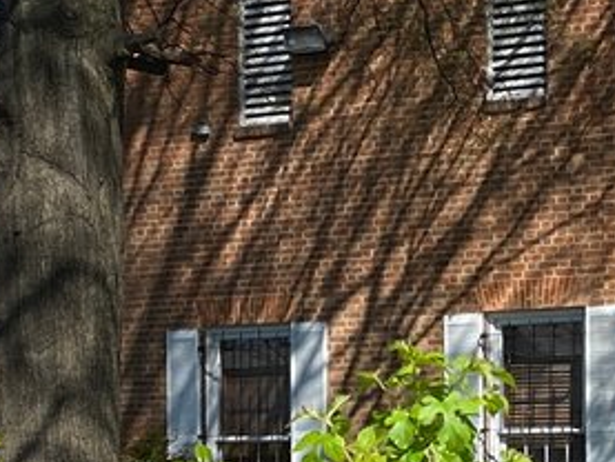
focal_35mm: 142
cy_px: 492
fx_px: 2524
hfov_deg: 13.8
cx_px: 547
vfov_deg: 10.3
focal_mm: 4.25
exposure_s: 1/1653
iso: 32
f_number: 1.8
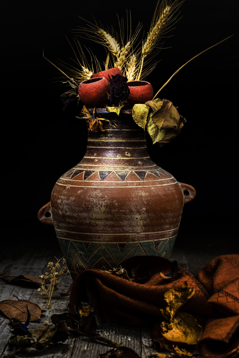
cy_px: 179
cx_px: 120
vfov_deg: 19.4
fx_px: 1045
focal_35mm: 105
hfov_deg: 13.1
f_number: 13
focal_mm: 105
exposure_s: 98
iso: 100
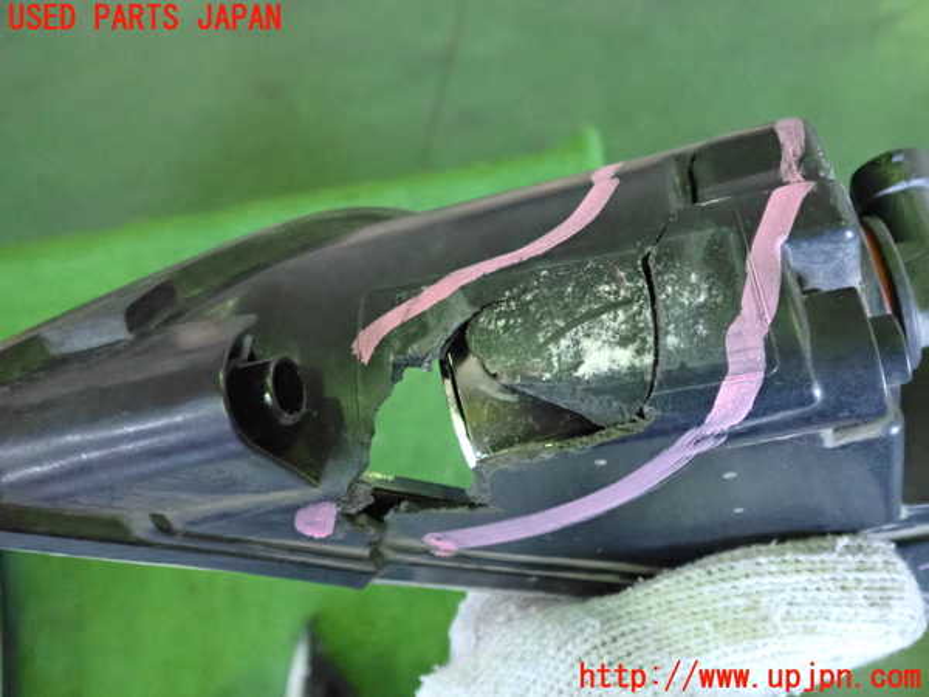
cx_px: 464
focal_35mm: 30
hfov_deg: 60.0
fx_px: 805
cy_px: 348
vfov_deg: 46.8
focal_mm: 5.4
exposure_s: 1/100
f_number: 2.3
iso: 2500
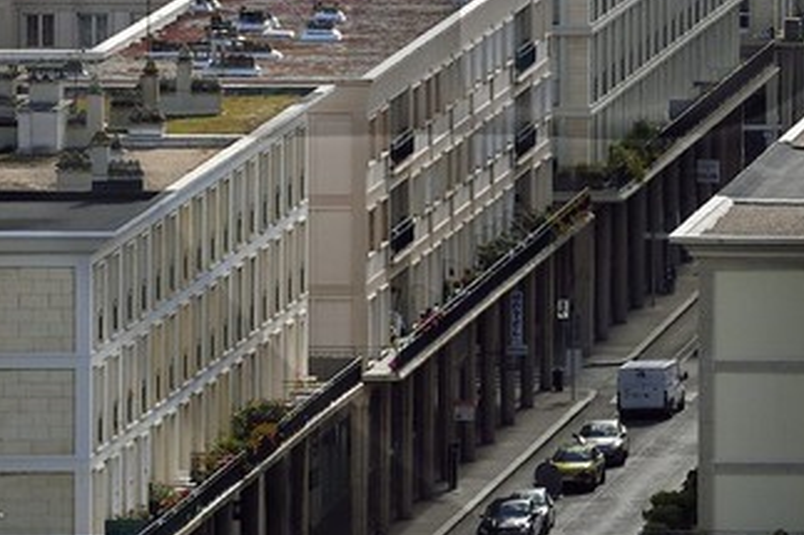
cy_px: -269
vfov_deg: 1.9
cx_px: 946
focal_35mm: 718
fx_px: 16026
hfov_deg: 2.9
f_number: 10
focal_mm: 145
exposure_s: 1/400
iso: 200
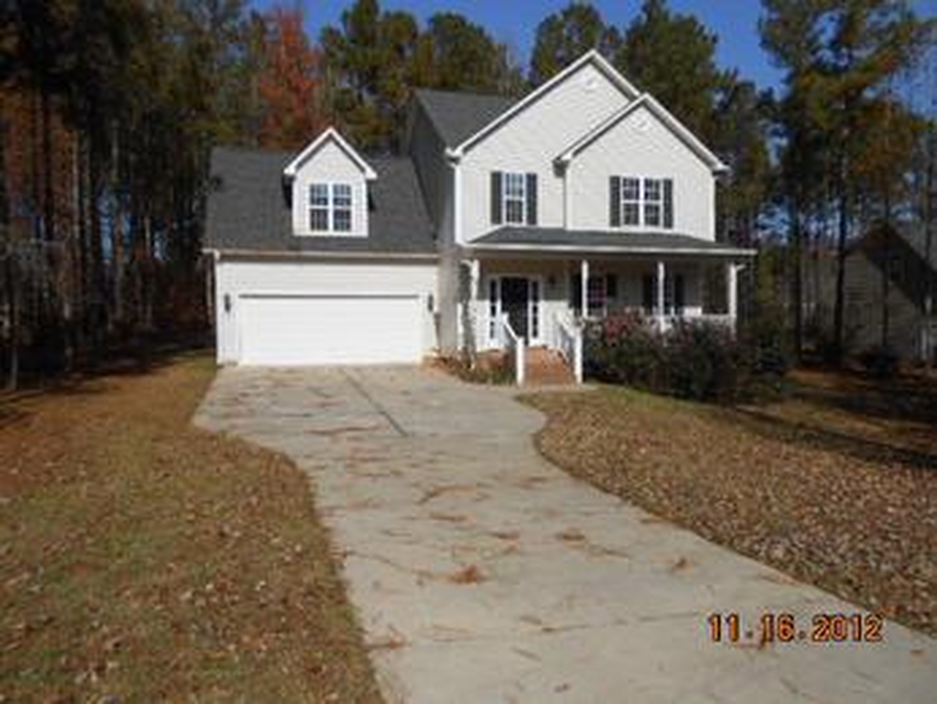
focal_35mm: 26
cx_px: 468
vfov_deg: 53.1
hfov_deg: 67.3
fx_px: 704
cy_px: 352
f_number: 3.5
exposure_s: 1/1250
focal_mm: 4.6
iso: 80
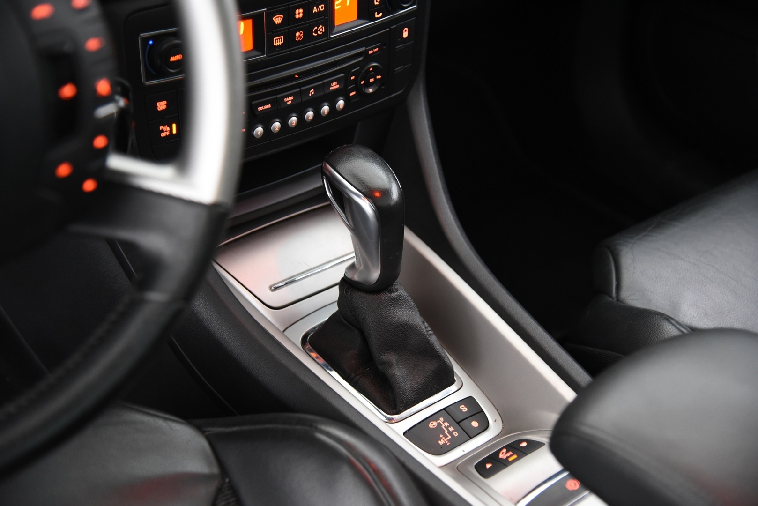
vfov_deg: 23.4
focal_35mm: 58
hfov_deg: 34.5
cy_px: 253
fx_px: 1222
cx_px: 379
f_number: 4
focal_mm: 58
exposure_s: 1/20
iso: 4000
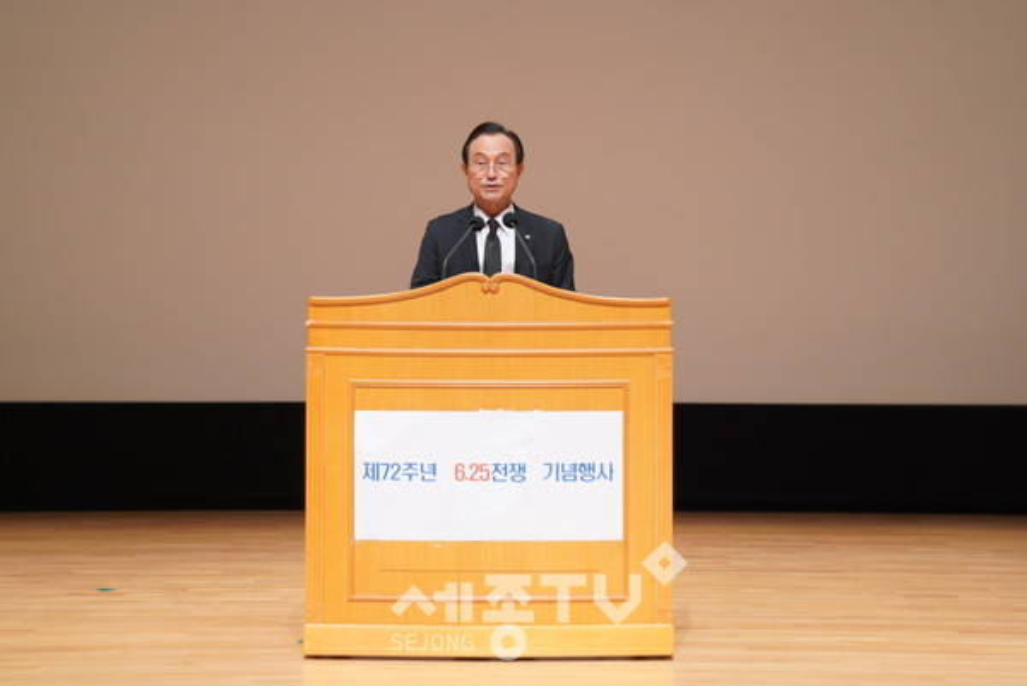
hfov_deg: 11.5
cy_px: 343
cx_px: 514
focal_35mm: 178
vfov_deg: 7.7
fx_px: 5081
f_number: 3.2
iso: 3200
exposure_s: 1/320
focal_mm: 178
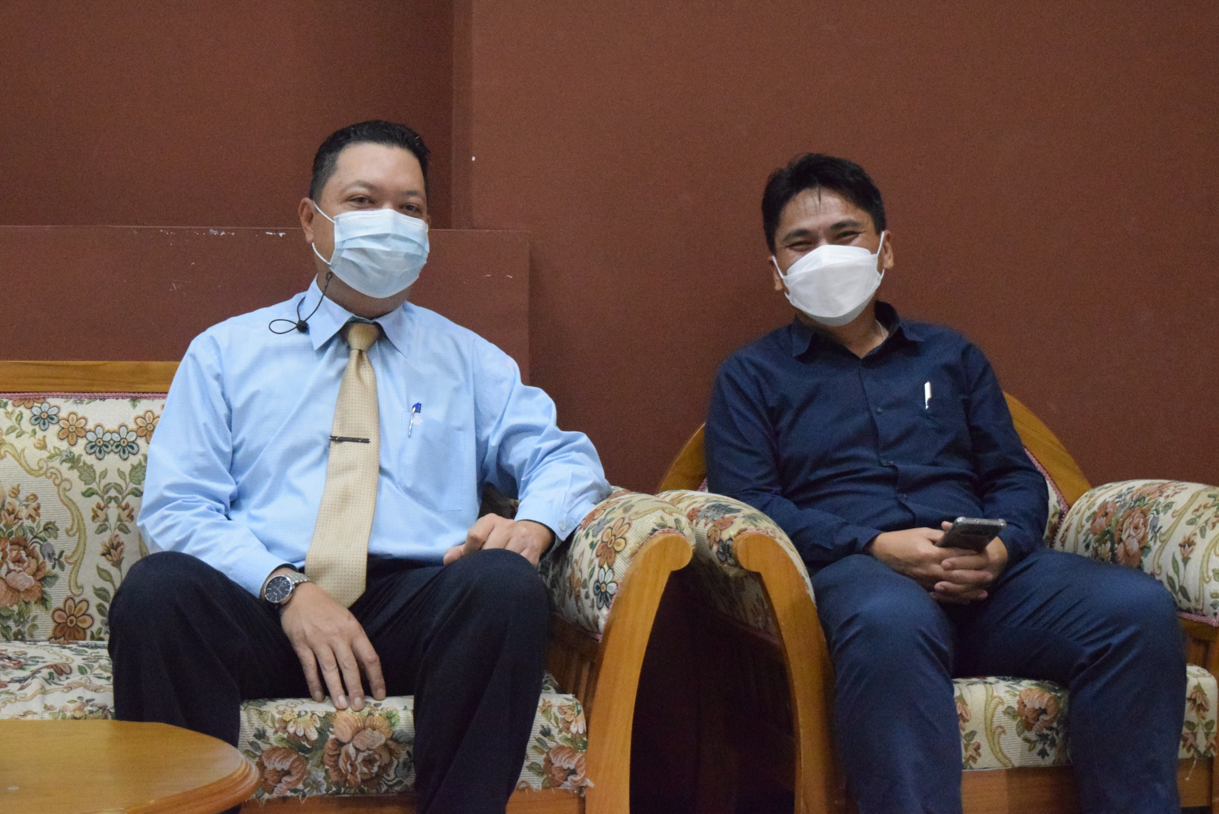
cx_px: 610
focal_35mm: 63
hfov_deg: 31.9
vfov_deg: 21.6
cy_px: 407
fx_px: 2134
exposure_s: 1/100
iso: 12800
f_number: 5.6
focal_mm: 42
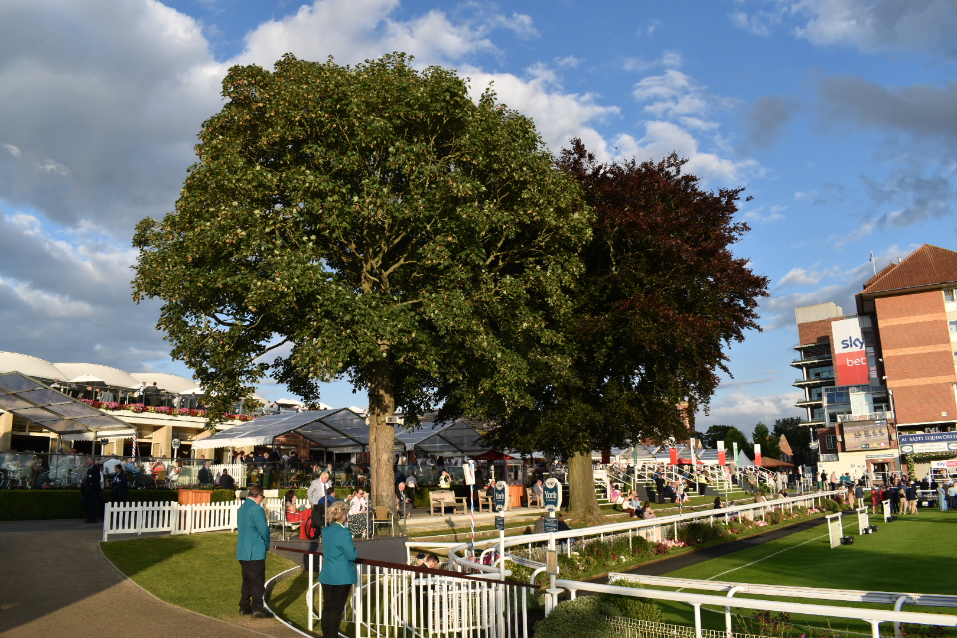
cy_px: 319
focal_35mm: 27
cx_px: 478
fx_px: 718
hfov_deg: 67.4
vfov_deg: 47.9
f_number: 7.1
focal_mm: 18
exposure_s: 1/200
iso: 100
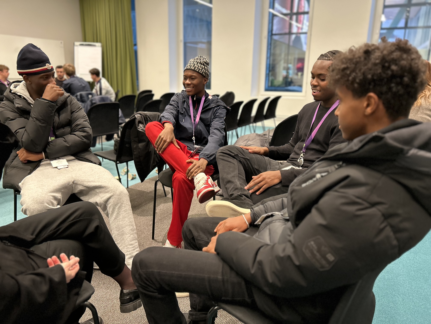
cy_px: 162
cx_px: 216
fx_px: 324
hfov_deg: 67.3
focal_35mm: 26
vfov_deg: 53.1
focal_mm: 5.7
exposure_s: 1/50
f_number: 1.5
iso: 320
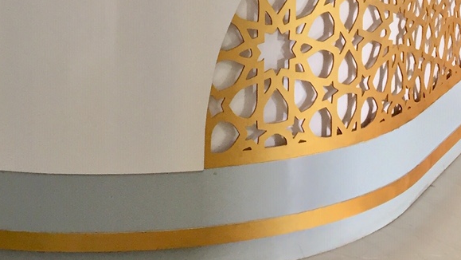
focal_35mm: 89
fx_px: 1088
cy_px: -144
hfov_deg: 23.8
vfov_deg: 12.8
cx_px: 158
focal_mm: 4.15
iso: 50
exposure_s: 1/33
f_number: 2.2
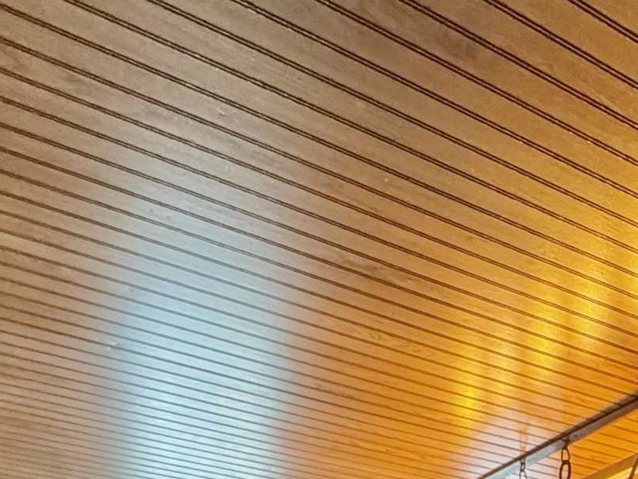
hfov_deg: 32.1
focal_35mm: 53
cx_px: 695
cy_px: 813
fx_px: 977
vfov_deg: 20.9
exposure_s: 1/60
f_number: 2.2
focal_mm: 2.22
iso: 500
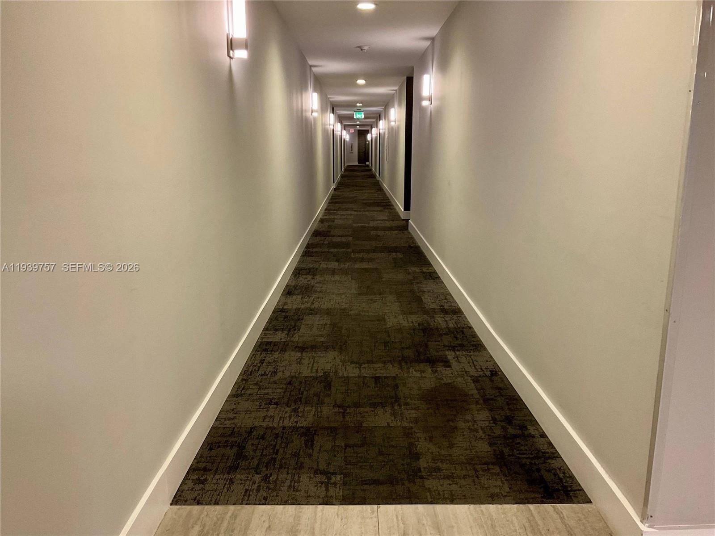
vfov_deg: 48.2
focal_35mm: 29
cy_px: 268
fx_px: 599
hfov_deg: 61.7
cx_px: 358
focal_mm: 3
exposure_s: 1/60
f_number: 1.8
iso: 200
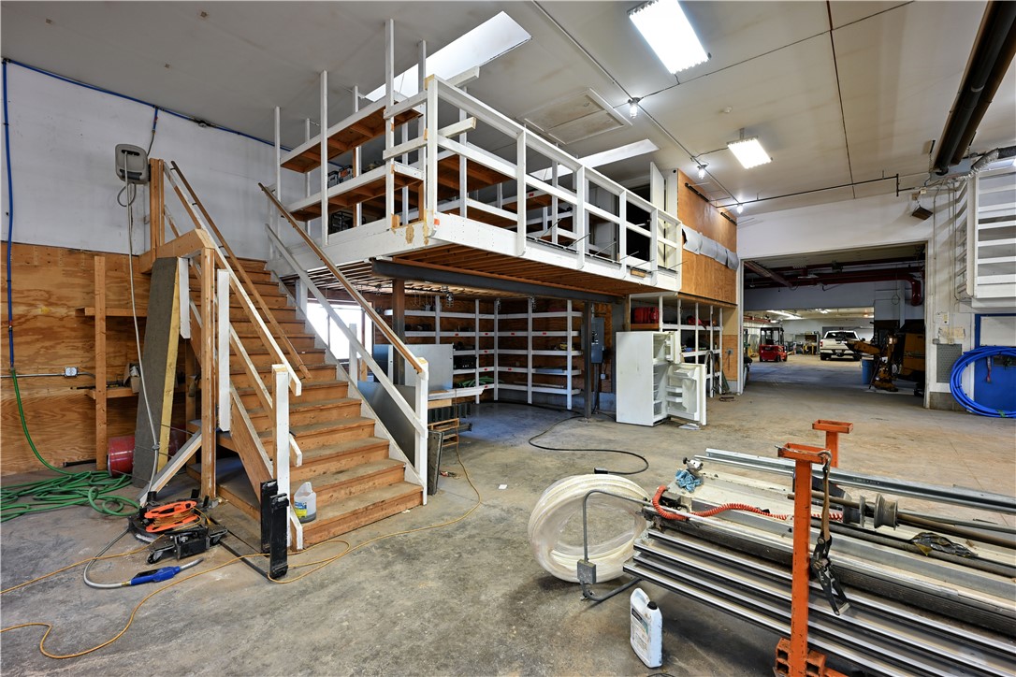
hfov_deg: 98.5
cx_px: 508
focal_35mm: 16
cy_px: 338
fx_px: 437
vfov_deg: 75.5
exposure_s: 1/15
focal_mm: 15.5
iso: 250
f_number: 5.6
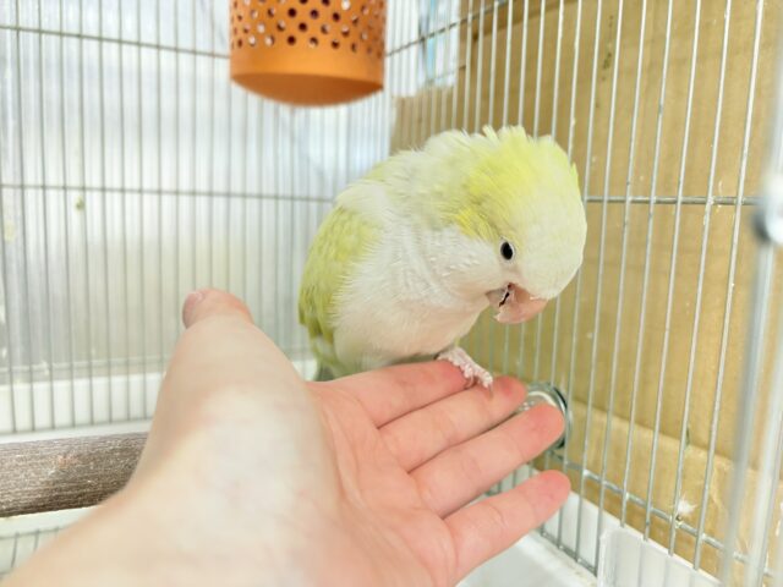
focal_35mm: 26
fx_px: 588
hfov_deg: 67.3
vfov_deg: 53.1
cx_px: 392
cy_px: 294
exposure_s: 1/50
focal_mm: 5.96
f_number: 1.6
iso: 200
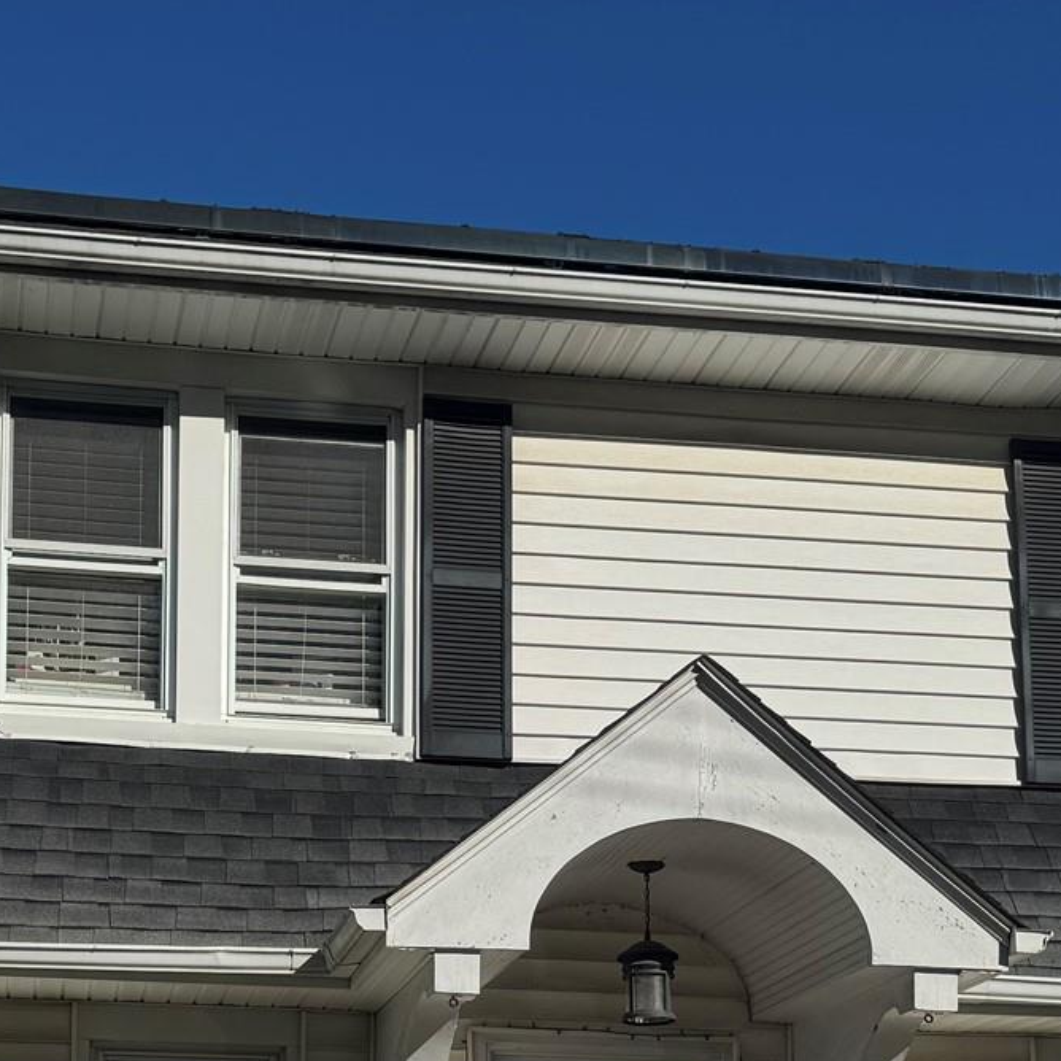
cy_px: 1104
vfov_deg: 25.0
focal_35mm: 65
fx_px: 2254
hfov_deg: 26.2
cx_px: 297
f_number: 1.78
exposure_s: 1/12346
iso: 80
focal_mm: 6.76
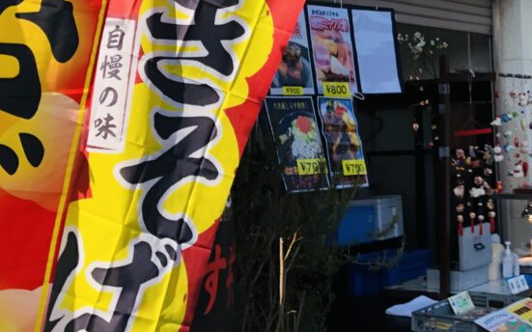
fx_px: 1000
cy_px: 4
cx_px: 463
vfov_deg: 18.4
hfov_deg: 28.8
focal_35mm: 69
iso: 20
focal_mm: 3.99
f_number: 1.8
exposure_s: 1/1499
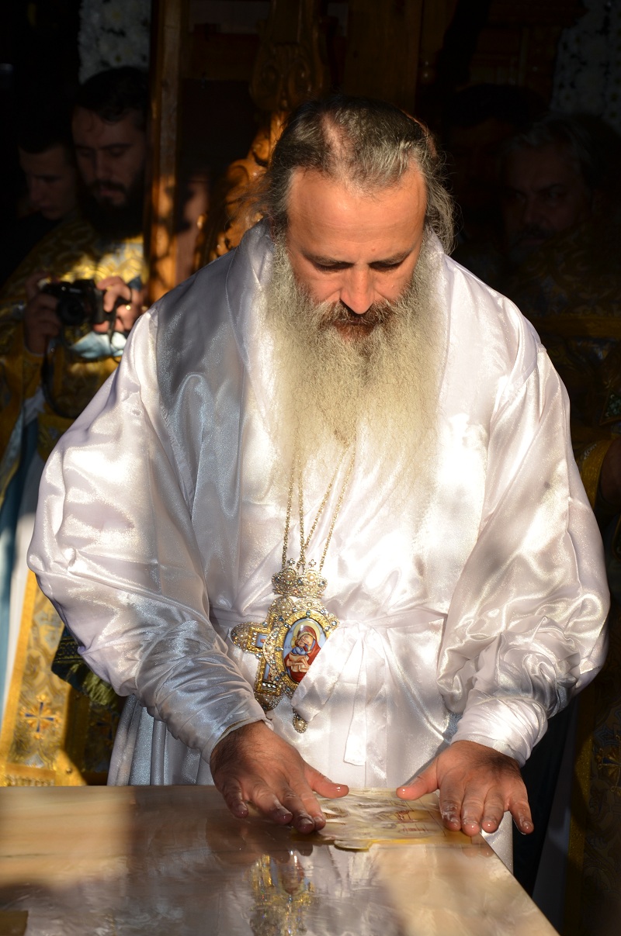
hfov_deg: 15.6
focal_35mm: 87
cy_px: 468
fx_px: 2260
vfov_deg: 23.4
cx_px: 310
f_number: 6.3
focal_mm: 58
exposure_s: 1/160
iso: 200
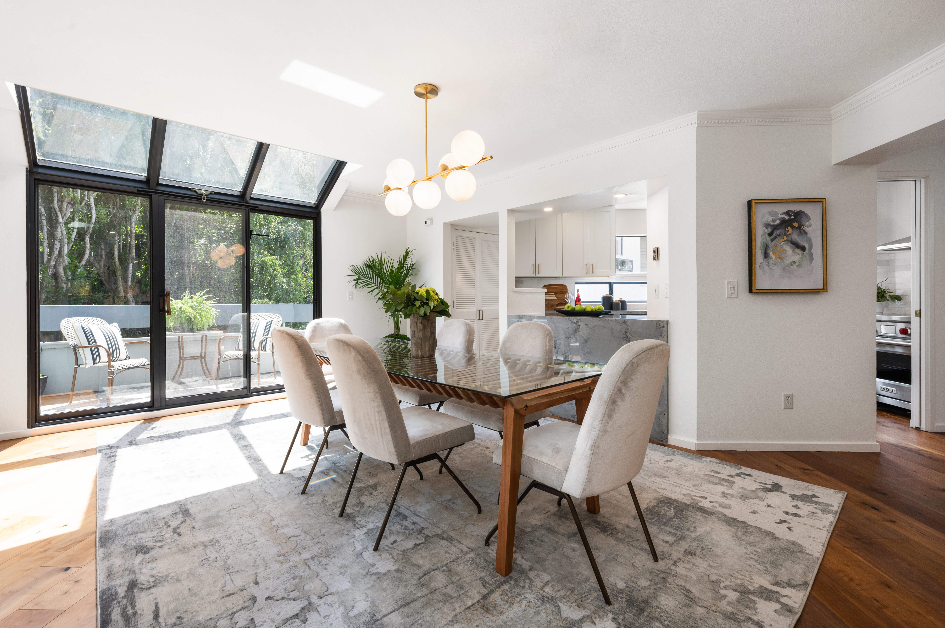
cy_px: 314
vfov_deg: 75.4
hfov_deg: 98.6
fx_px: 407
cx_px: 472
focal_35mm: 16
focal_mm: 15.5
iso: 400
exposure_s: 1/40
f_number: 11
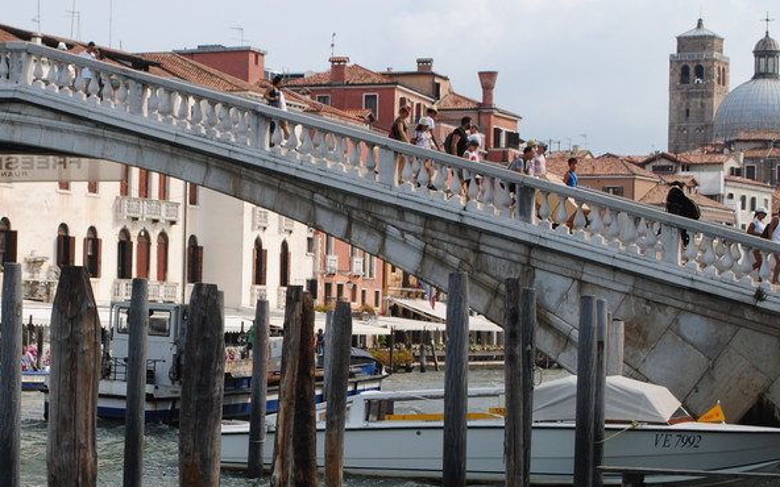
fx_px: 2232
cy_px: 251
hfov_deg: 19.6
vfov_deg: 12.5
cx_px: 168
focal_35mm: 105
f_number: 8
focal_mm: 34
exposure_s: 1/250
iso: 100
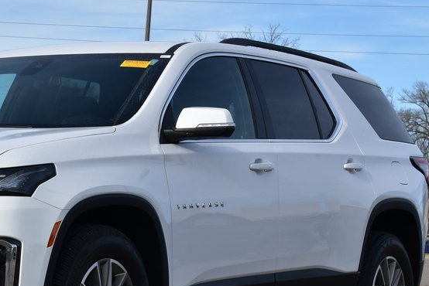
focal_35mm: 133
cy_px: 227
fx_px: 1586
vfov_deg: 10.3
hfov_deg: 15.2
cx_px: 50
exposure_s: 1/400
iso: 400
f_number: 11
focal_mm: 48
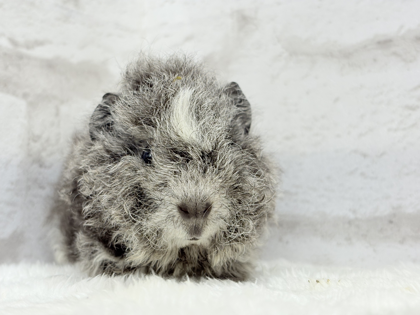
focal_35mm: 52
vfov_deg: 28.0
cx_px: 210
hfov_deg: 36.8
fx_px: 631
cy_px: 158
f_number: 1.6
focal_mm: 5.96
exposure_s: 1/100
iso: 80
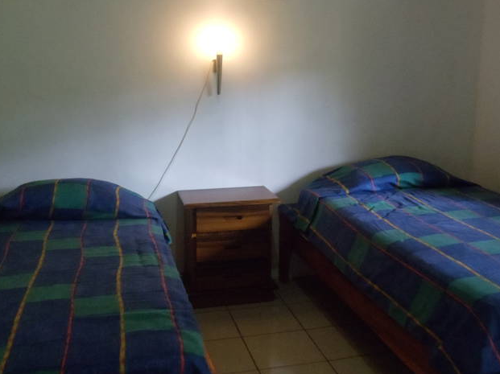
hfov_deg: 34.4
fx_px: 808
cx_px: 231
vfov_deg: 26.1
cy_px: 166
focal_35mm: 56
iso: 800
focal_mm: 6
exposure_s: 1/30
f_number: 3.5
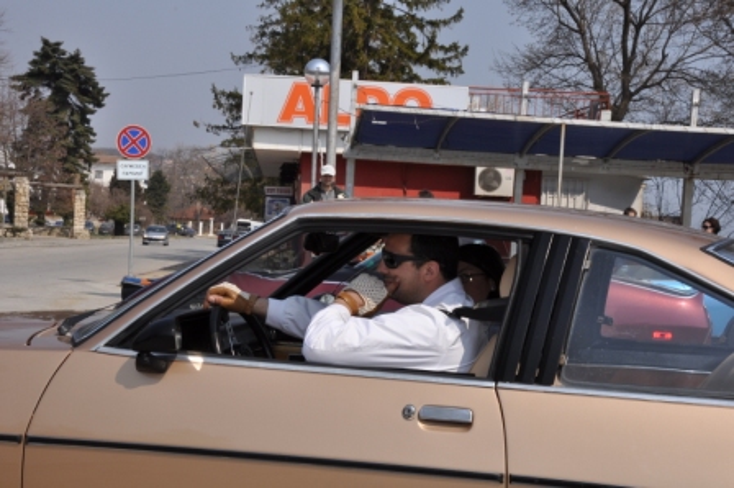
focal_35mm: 68
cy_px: 244
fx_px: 1375
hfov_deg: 29.9
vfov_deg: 20.1
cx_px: 367
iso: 250
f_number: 18
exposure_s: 1/200
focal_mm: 45
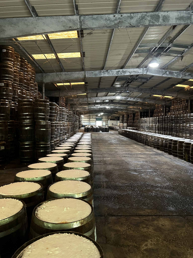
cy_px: 129
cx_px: 96
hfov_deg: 53.1
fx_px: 193
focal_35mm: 26
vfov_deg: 67.3
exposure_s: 1/30
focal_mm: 5.7
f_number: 1.5
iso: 500
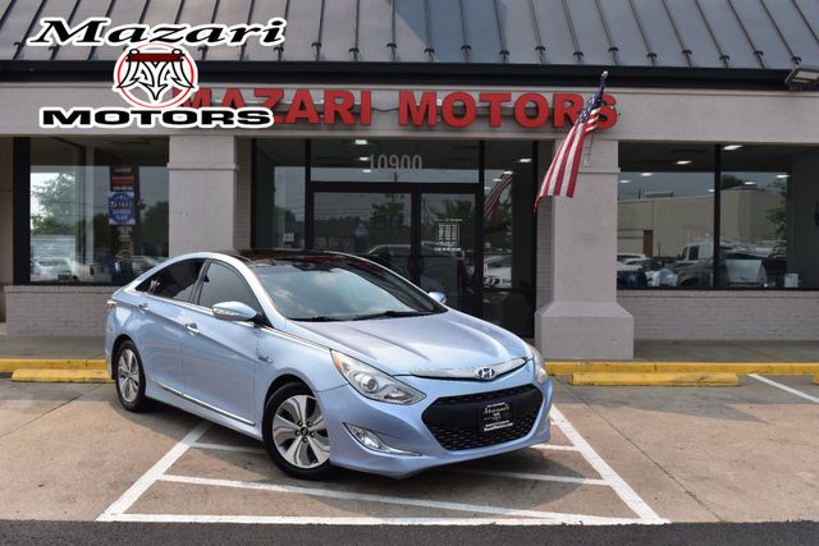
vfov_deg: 34.2
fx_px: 887
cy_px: 273
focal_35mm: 39
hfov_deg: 49.5
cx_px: 410
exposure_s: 1/500
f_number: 11
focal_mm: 26
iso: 360
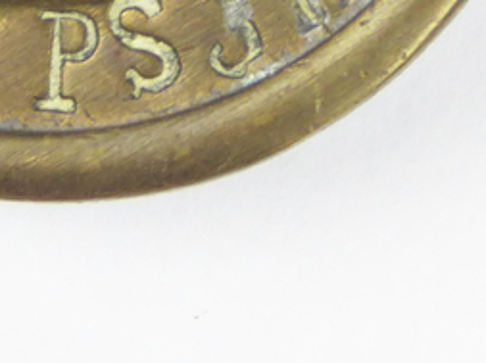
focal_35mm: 491
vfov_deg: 3.0
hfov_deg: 4.0
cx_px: 134
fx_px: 6884
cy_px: -355
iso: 200
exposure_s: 1/50
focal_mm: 22.3
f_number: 5.2
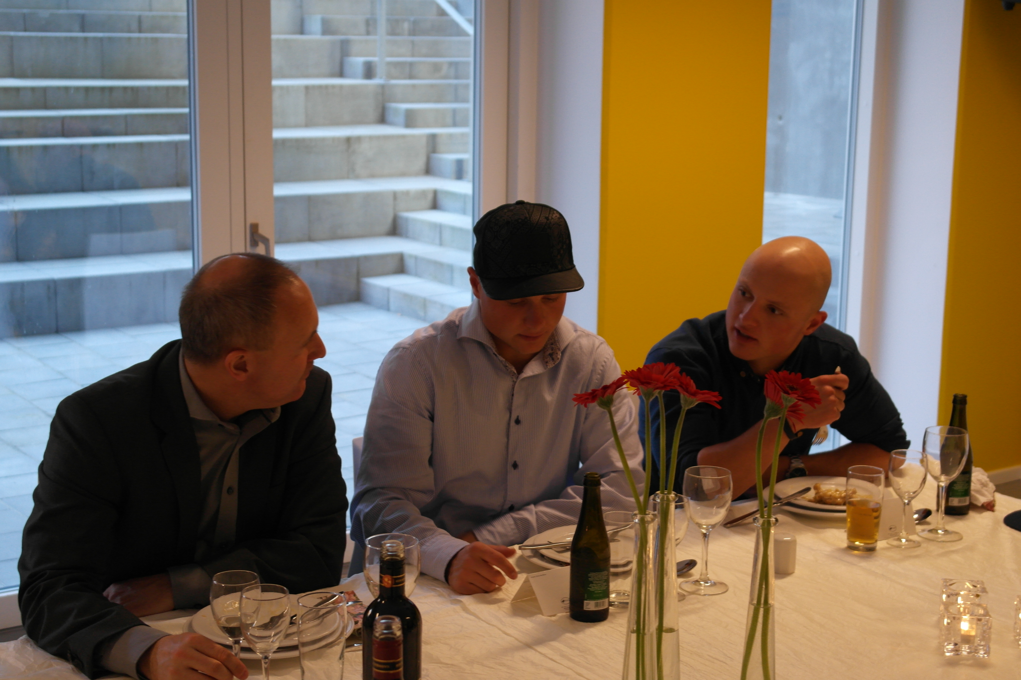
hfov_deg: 34.5
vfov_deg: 23.4
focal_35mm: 58
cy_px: 340
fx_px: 1645
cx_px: 510
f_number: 5
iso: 400
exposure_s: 1/30
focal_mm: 38
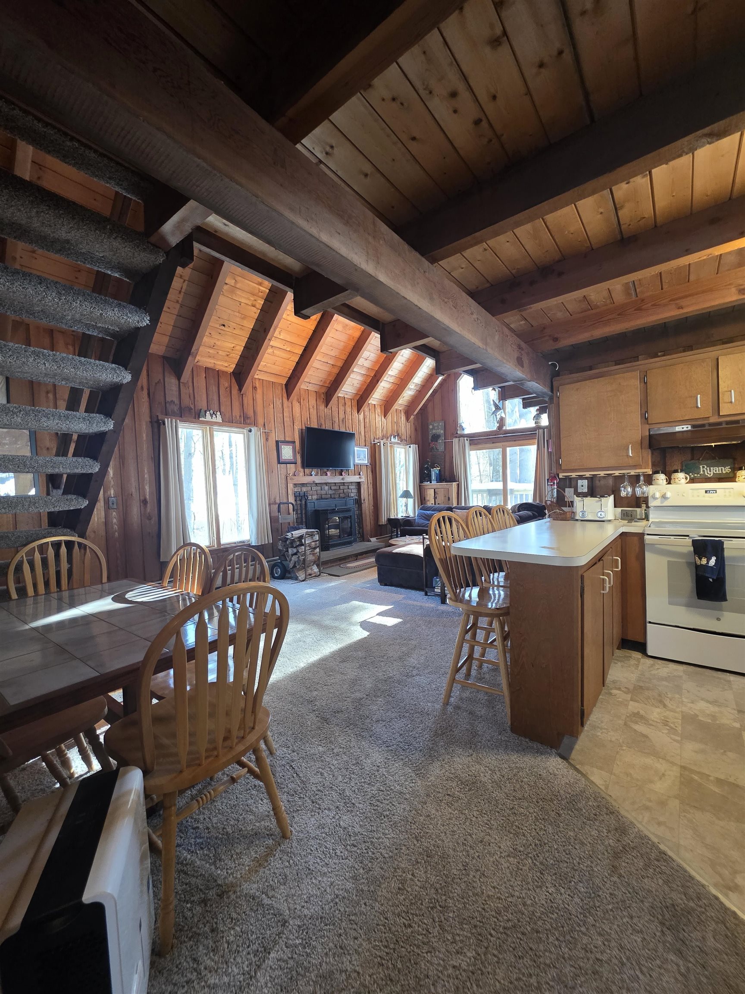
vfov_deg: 106.2
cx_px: 372
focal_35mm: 13
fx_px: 373
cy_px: 497
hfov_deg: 89.9
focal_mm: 2.2
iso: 500
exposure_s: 1/60
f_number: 1.9
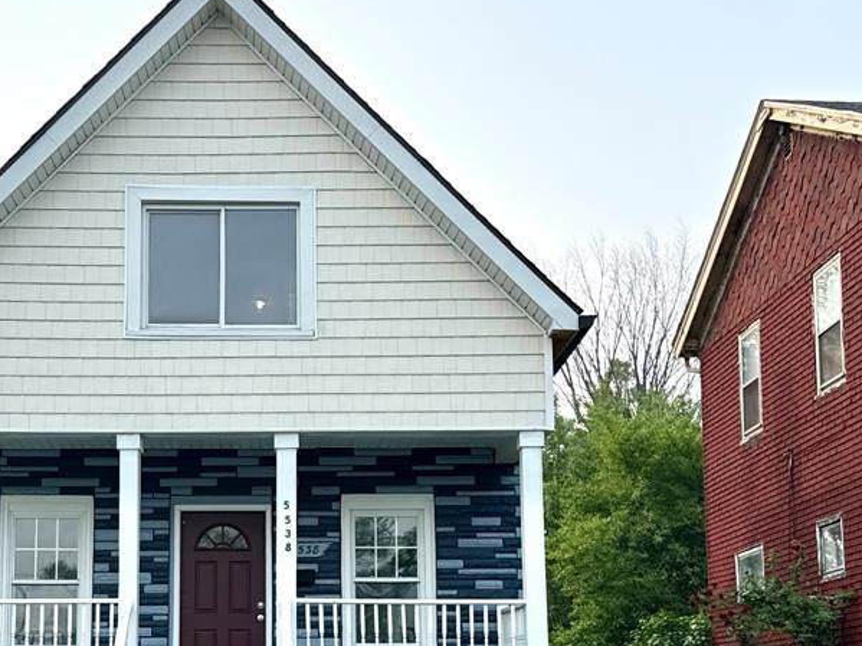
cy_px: 419
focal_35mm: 41
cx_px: 229
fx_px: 1021
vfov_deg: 34.9
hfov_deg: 44.4
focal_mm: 6.76
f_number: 1.78
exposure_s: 1/5319
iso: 100
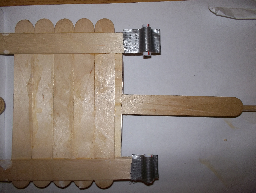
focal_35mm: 29
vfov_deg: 48.3
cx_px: 128
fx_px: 215
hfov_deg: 61.6
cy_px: 96
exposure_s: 1/30
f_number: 3.3
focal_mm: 4.1
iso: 80
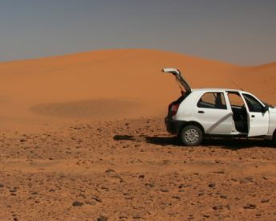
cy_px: 115
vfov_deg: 22.8
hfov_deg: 28.1
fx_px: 547
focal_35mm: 67
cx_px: 90
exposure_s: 1/160
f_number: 9
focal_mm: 20
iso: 100
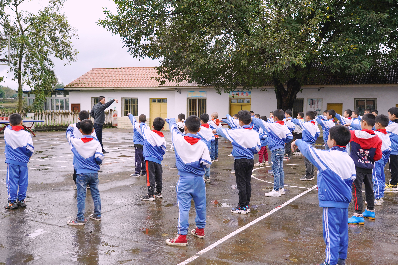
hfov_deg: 50.7
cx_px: 199
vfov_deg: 35.1
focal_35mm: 38
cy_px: 132
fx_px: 420
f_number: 4
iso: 800
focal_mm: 38
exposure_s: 1/1250
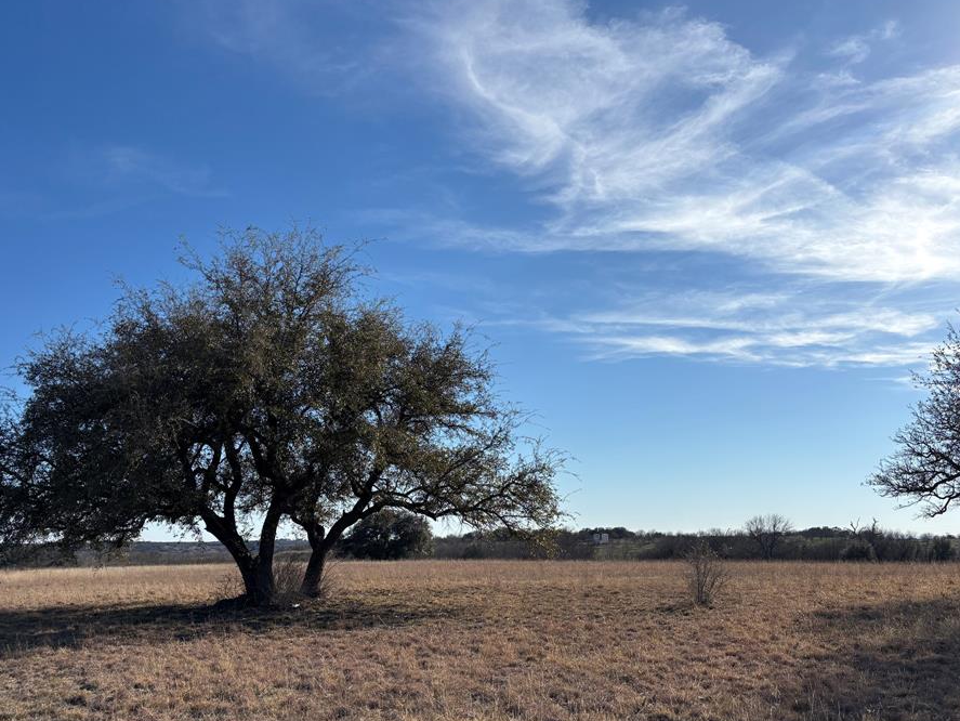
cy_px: 384
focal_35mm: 30
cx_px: 432
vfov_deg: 46.8
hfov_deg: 59.8
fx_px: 832
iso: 50
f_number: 1.6
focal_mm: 5.96
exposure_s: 1/6711
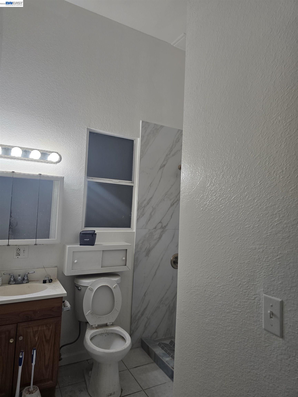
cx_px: 149
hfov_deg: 58.9
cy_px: 198
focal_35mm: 23
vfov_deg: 73.9
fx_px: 264
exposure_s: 1/120
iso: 125
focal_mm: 6.3
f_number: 1.7
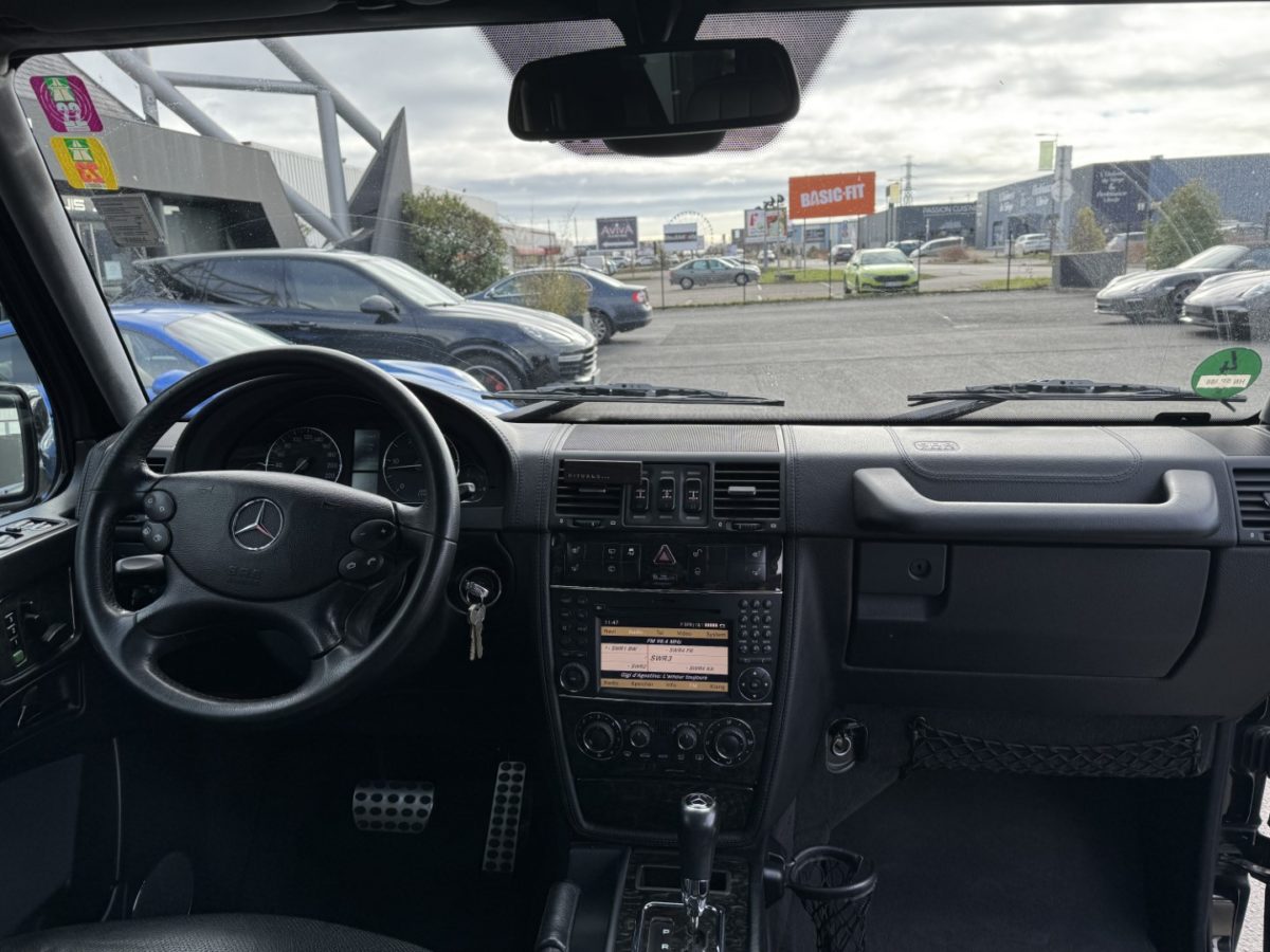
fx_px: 881
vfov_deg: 56.8
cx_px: 635
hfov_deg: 71.6
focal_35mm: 24
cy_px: 476
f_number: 1.78
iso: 80
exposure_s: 1/822
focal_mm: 6.86
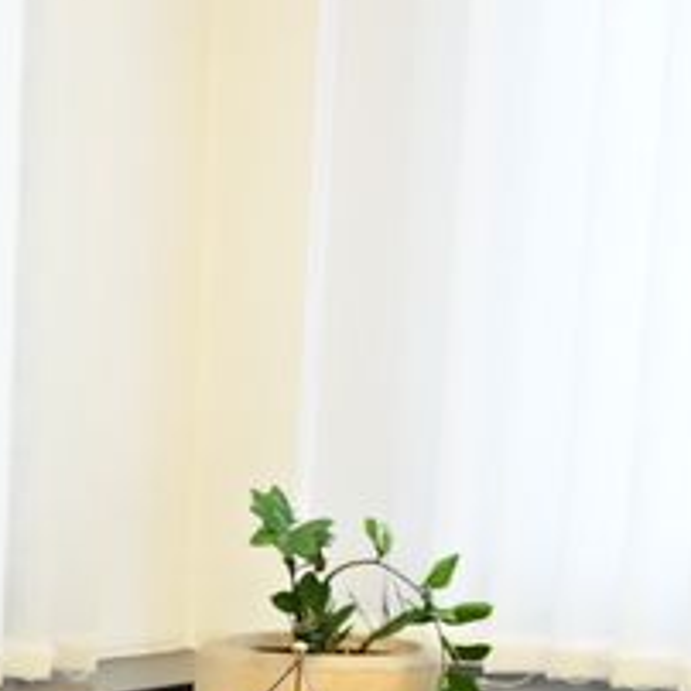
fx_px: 3704
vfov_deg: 10.0
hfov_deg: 10.4
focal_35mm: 164
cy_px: 1273
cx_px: -231
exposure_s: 1/125
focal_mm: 24
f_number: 5.6
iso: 6400
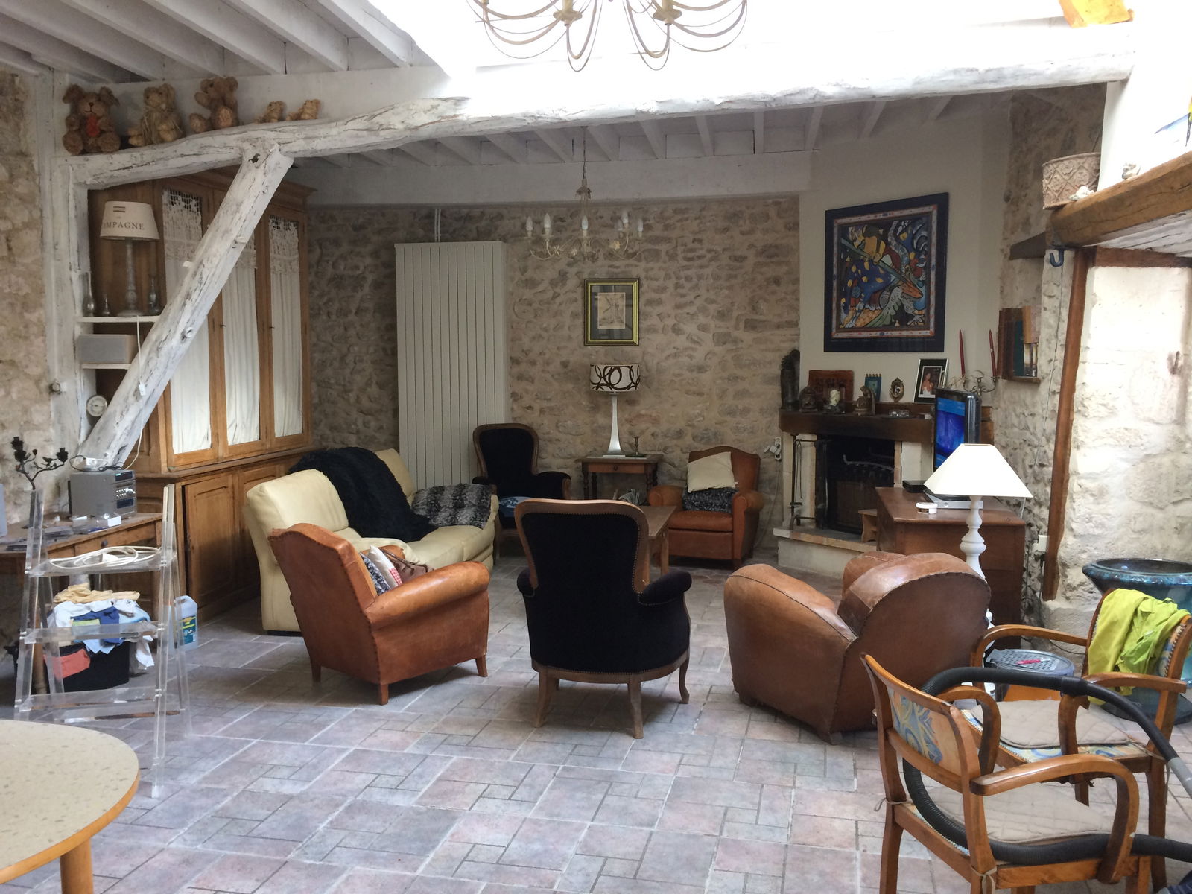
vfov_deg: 48.2
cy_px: 447
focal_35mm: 29
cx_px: 596
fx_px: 999
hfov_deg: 61.7
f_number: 2.2
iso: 125
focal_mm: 4.15
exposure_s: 1/33
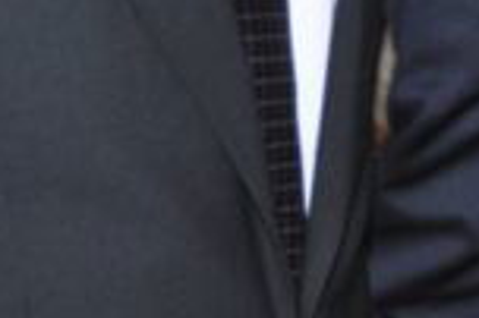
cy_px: -623
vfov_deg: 4.1
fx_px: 4293
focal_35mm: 323
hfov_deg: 6.4
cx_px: 539
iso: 400
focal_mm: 32
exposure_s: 1/60
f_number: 5
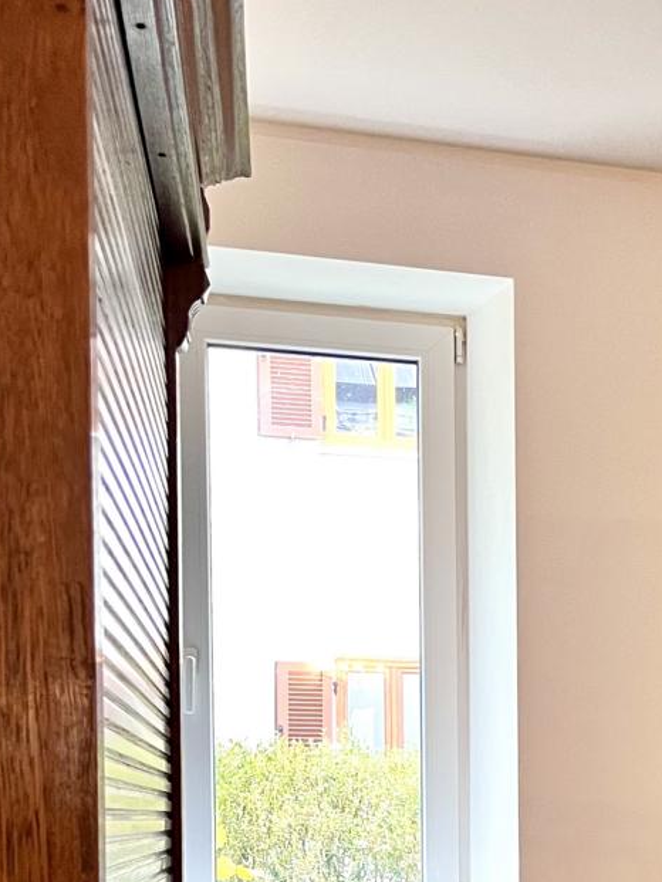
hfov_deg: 20.3
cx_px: 837
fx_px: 1708
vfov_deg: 27.4
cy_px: 864
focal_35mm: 67
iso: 200
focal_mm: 5.1
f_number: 1.6
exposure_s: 1/50
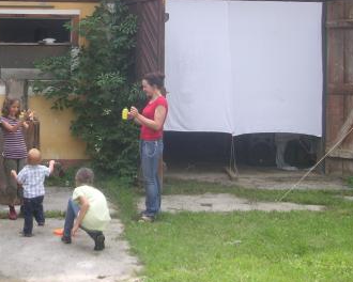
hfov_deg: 26.2
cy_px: 108
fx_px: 731
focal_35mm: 70
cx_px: 34
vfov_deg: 21.8
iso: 50
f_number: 2.8
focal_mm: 6.1
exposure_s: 1/350
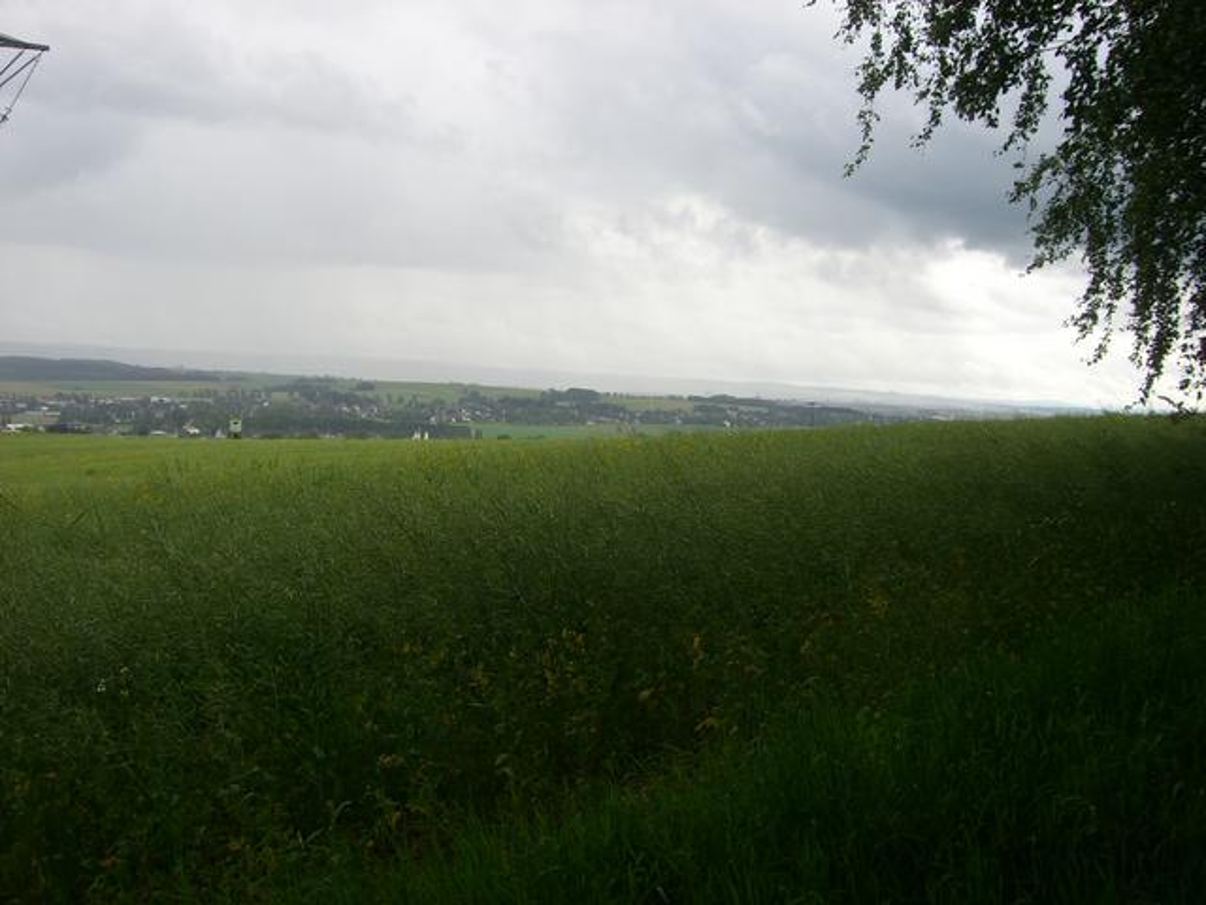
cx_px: 603
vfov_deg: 37.7
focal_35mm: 38
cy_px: 452
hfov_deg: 49.0
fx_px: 1324
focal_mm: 6.2
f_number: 4.3
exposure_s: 1/250
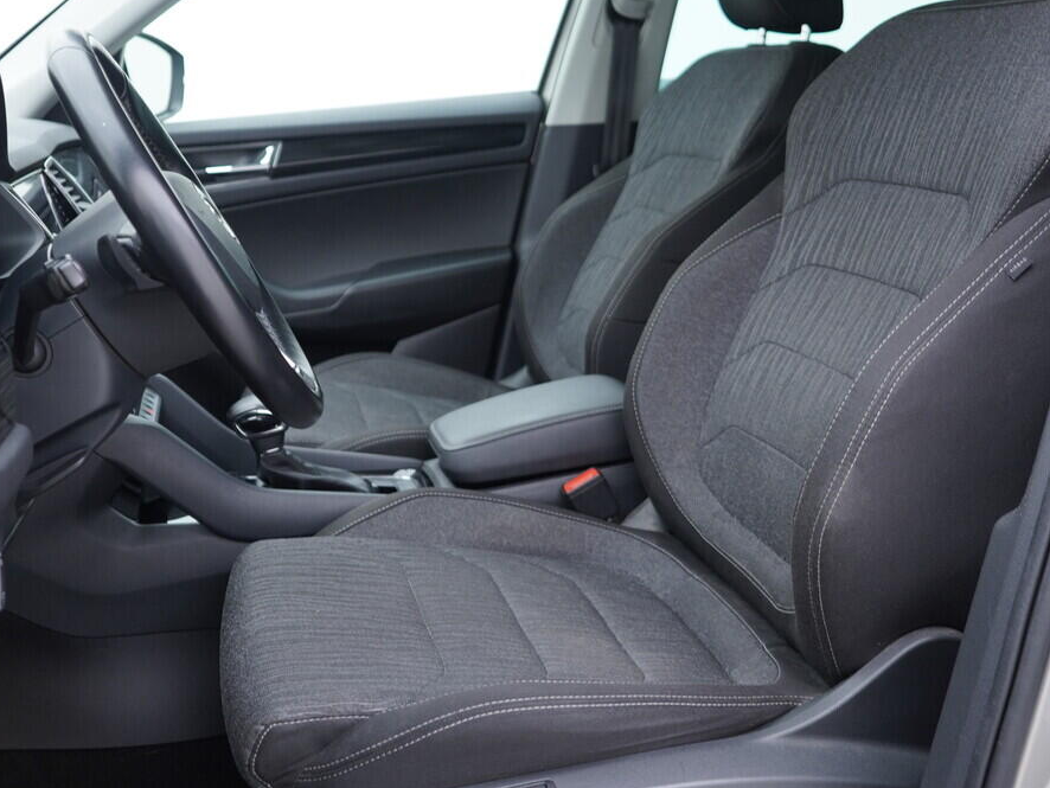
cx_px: 501
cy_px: 389
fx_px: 1214
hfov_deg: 46.8
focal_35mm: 40
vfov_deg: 36.0
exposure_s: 1/40
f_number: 2.8
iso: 200
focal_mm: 24
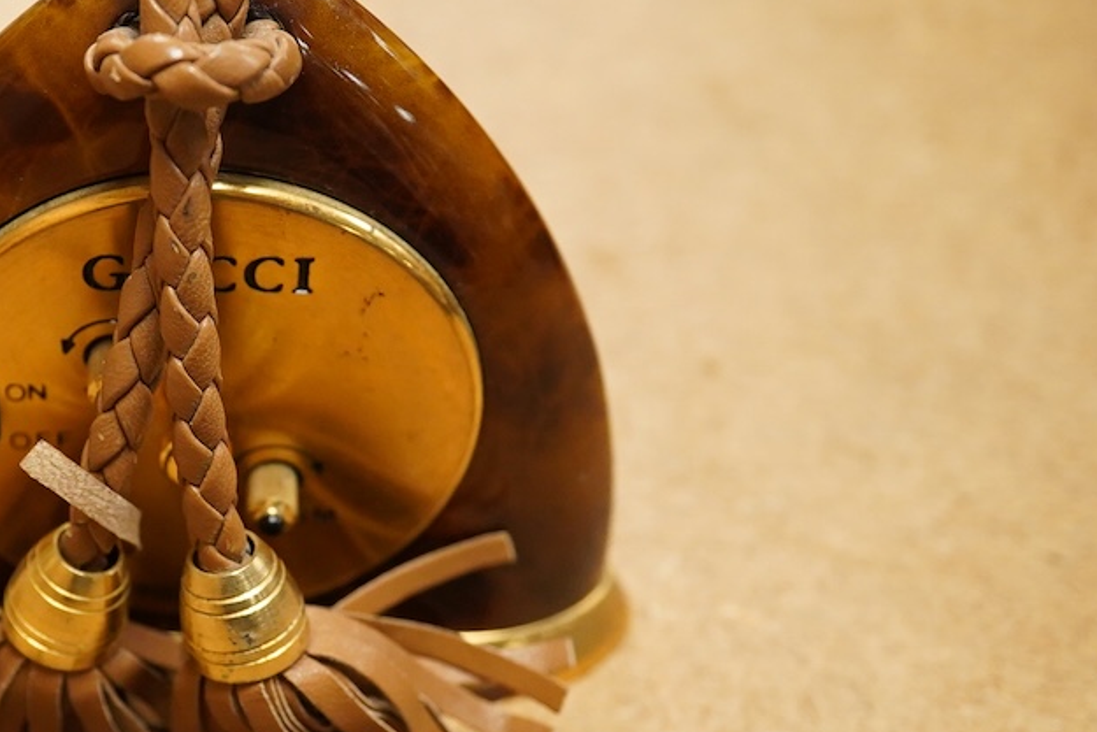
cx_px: 254
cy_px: 377
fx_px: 2469
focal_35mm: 81
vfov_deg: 16.9
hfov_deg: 24.7
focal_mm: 30
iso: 2500
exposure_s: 1/200
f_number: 7.1
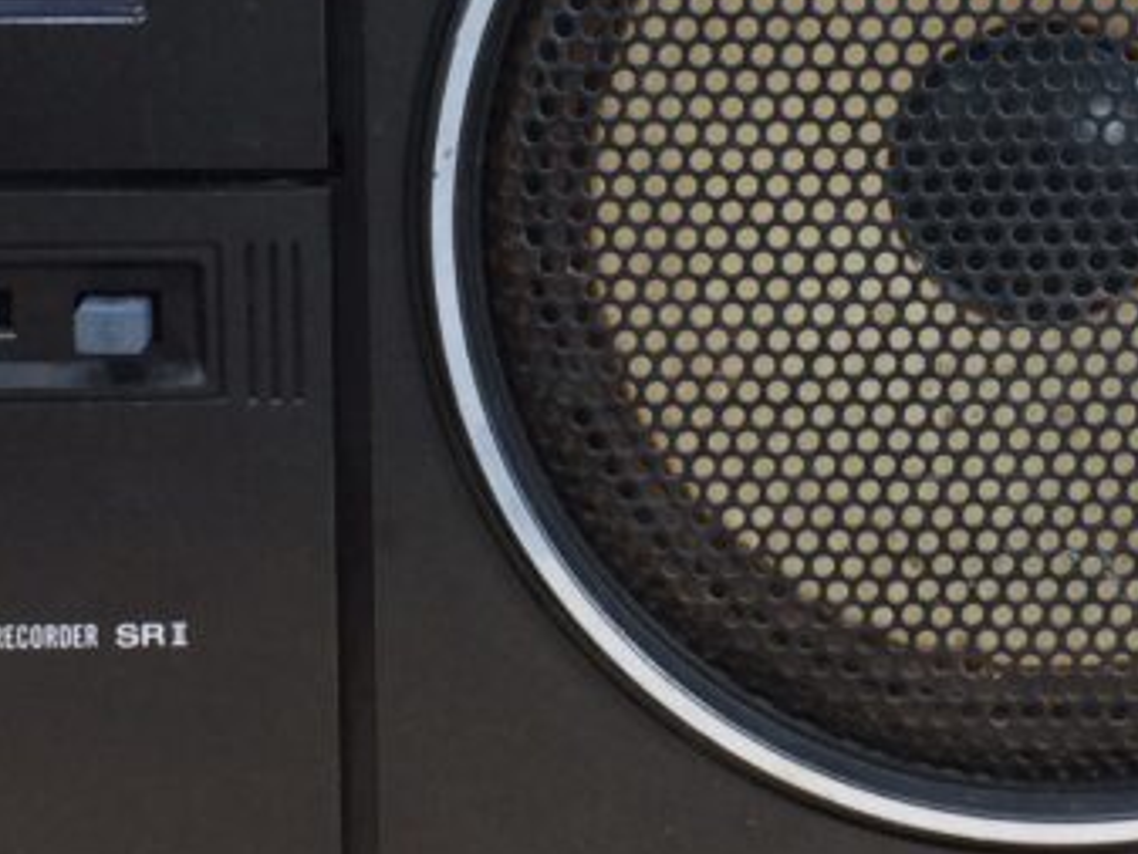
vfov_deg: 16.5
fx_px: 2894
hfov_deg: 22.2
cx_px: 692
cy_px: 61
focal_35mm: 88
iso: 50
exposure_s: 1/30
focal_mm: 4.15
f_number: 2.2
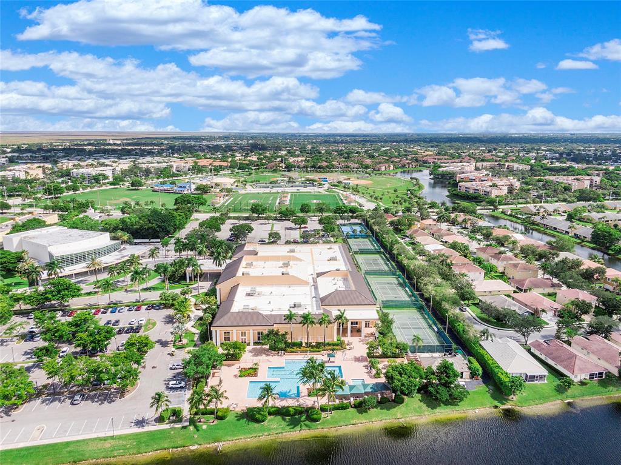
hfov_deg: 71.6
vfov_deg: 56.8
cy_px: 232
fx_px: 430
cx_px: 310
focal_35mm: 24
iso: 100
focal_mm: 4.39
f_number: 2.8
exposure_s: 1/2000
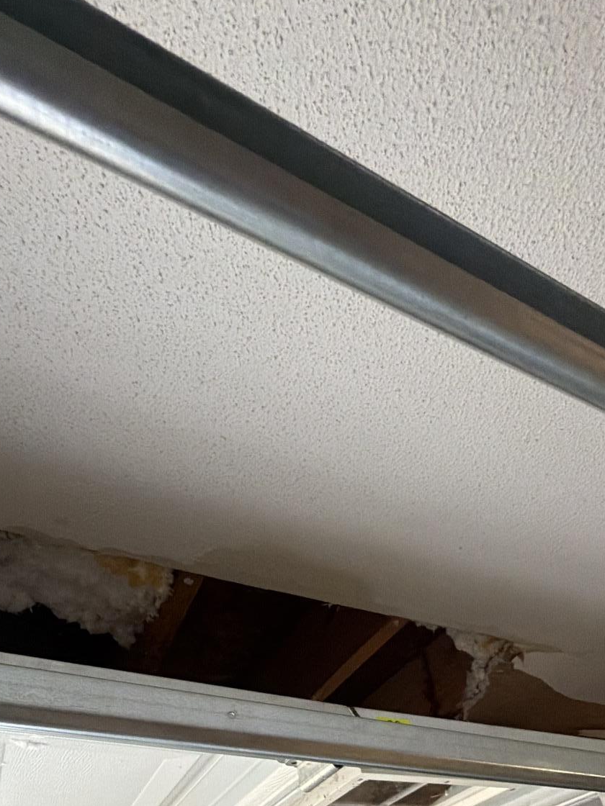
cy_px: 636
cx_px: 277
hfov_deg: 56.7
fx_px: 559
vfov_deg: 65.6
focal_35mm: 24
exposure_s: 1/60
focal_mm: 2.22
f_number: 2.2
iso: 640
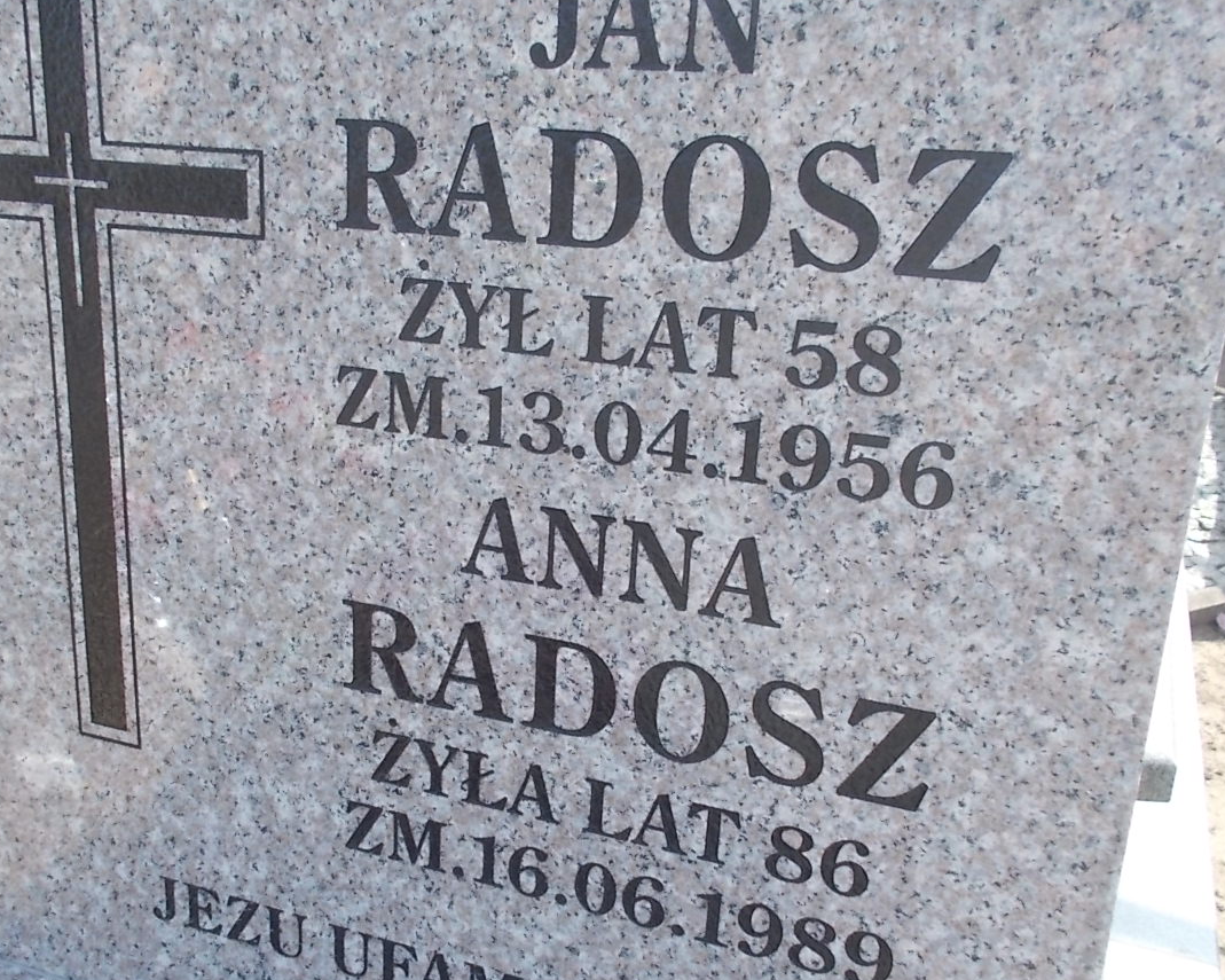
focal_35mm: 38
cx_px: 524
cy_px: 534
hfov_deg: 47.8
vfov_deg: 39.1
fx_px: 1378
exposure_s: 1/320
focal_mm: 4.6
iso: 80
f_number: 3.2
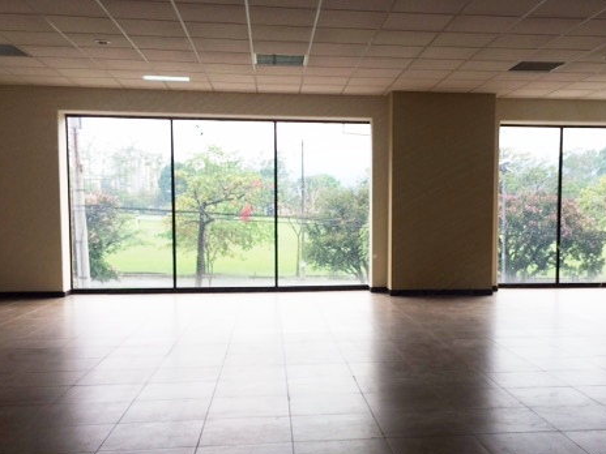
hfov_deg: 46.5
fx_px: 700
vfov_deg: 35.8
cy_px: 271
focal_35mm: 40
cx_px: 371
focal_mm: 4.15
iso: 32
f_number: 2.2
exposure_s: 1/120
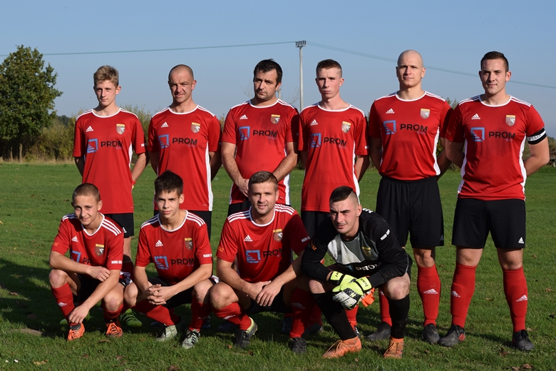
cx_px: 278
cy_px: 186
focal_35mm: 82
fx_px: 1274
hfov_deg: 24.6
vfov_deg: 16.6
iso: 400
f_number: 6.3
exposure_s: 1/1600
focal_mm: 55
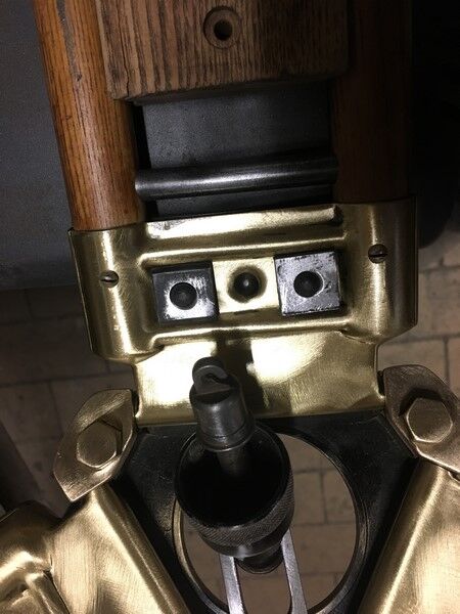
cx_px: 230
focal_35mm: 29
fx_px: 514
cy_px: 307
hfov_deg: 48.2
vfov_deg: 61.7
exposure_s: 1/33
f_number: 2.2
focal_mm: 4.15
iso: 200
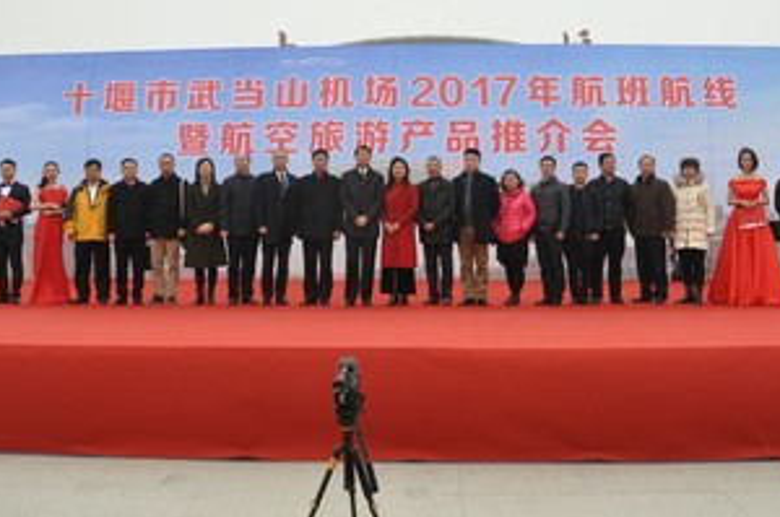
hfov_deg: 53.2
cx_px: 416
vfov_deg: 36.7
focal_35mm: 36
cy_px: 217
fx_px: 779
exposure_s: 1/250
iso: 400
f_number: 8
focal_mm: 18
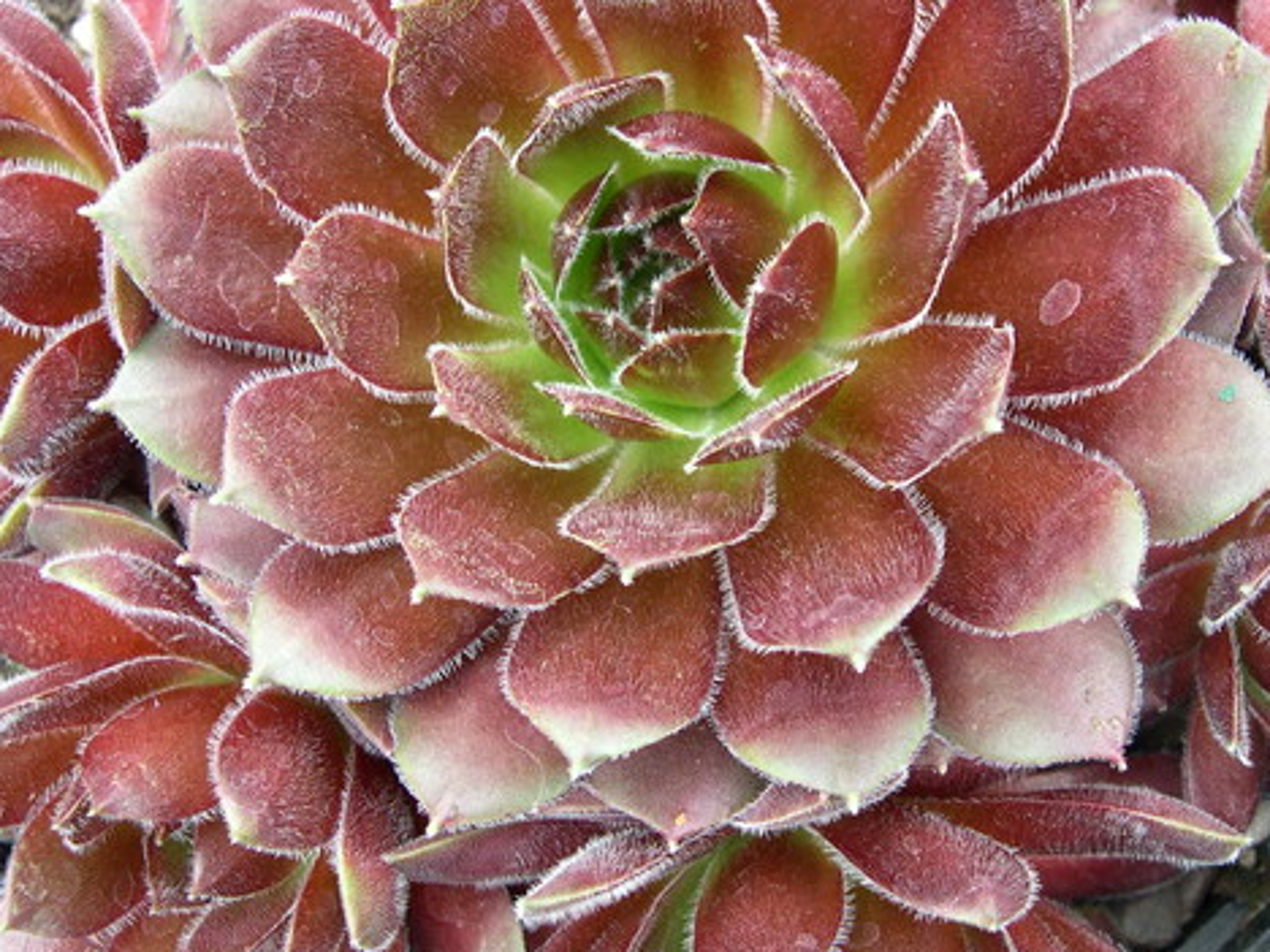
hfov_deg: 36.7
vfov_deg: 28.0
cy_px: 385
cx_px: 727
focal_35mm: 52
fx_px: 1908
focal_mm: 8
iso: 100
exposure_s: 1/21.6
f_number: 2.8
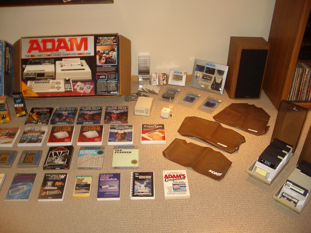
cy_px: 116
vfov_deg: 40.7
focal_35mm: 35
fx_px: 314
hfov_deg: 52.6
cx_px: 156
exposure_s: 1/60
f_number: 2.6
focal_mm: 5.8
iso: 100
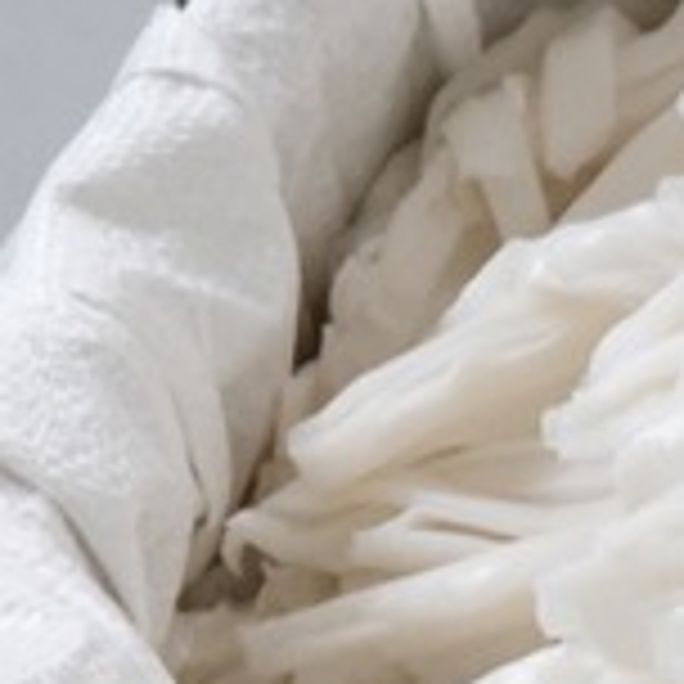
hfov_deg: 7.7
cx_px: 1490
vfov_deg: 8.1
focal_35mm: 216
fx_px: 4829
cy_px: 621
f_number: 11
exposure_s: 1/30
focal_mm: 35
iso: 12800
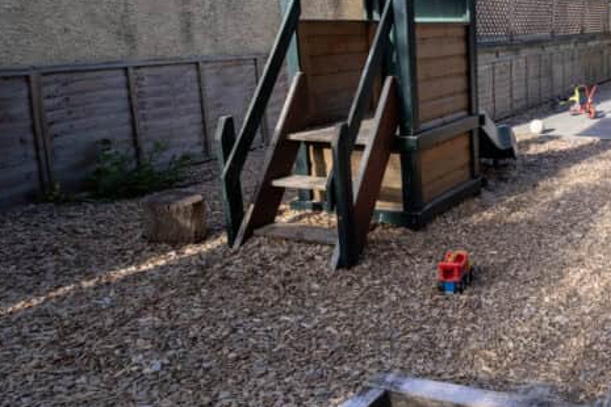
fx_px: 560
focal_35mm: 33
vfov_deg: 39.3
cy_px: 125
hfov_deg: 46.9
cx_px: 622
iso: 250
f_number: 7.1
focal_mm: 10
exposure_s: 1/100
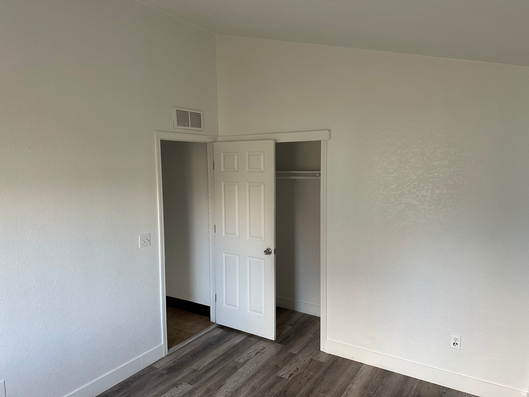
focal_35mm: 24
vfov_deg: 56.8
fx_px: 367
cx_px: 264
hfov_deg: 71.6
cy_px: 198
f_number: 1.78
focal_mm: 6.86
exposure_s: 1/121
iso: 200
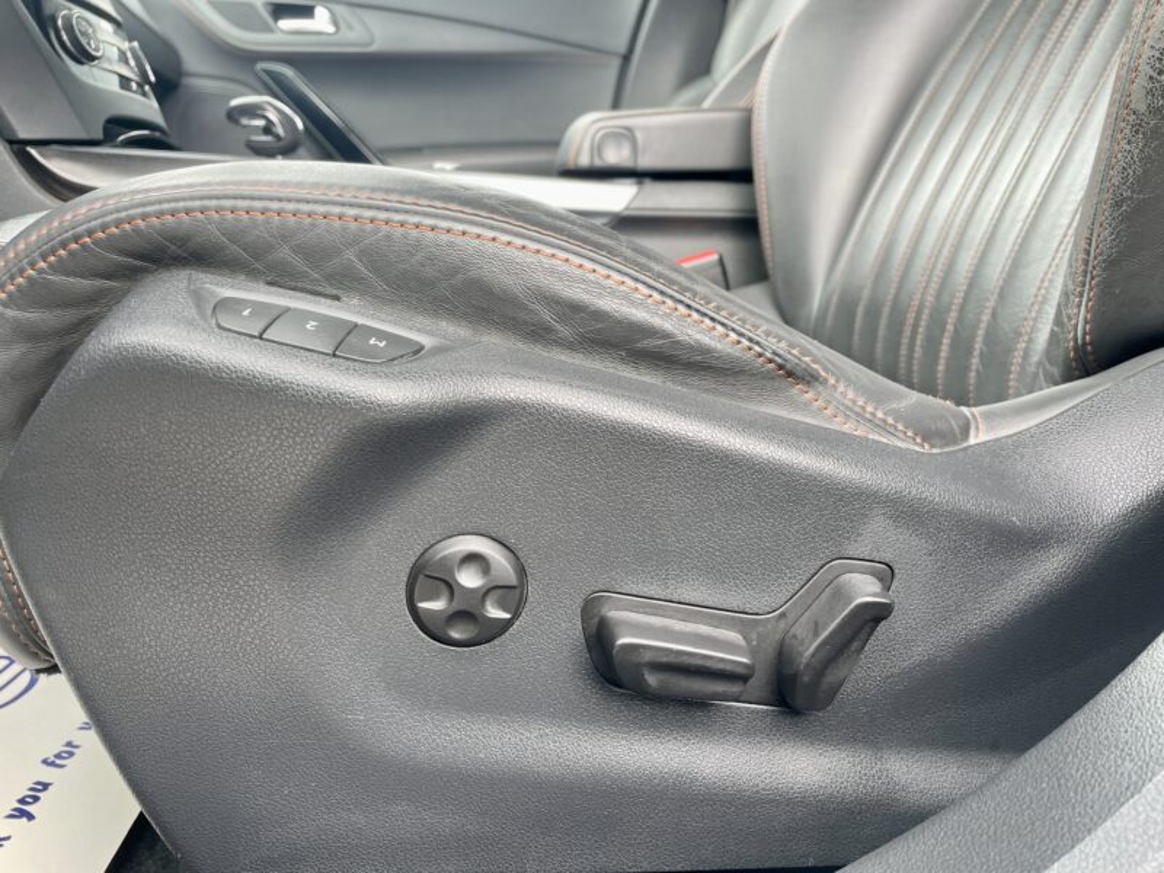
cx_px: 582
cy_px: 436
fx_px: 874
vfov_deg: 53.1
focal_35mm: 26
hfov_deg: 67.3
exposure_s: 1/121
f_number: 1.6
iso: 50
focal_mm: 4.2
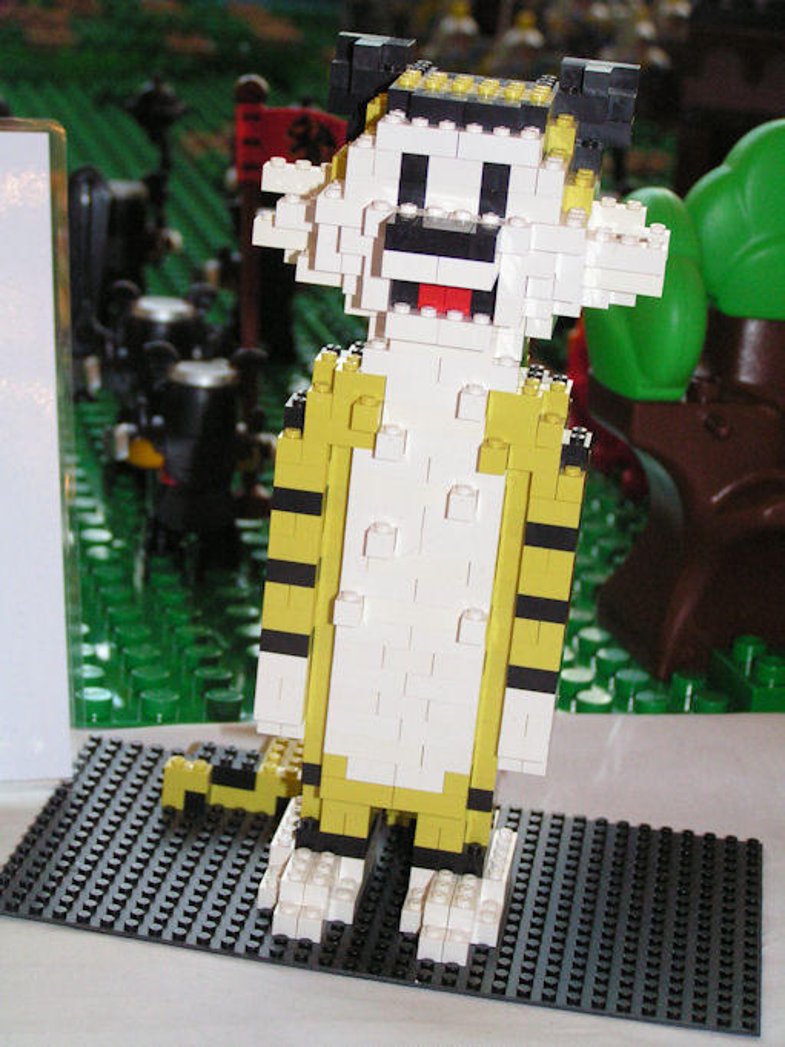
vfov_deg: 24.4
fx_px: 2420
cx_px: 392
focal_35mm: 80
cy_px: 524
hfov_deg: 18.4
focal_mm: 13.4
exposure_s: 1/100
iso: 200
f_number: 3.2
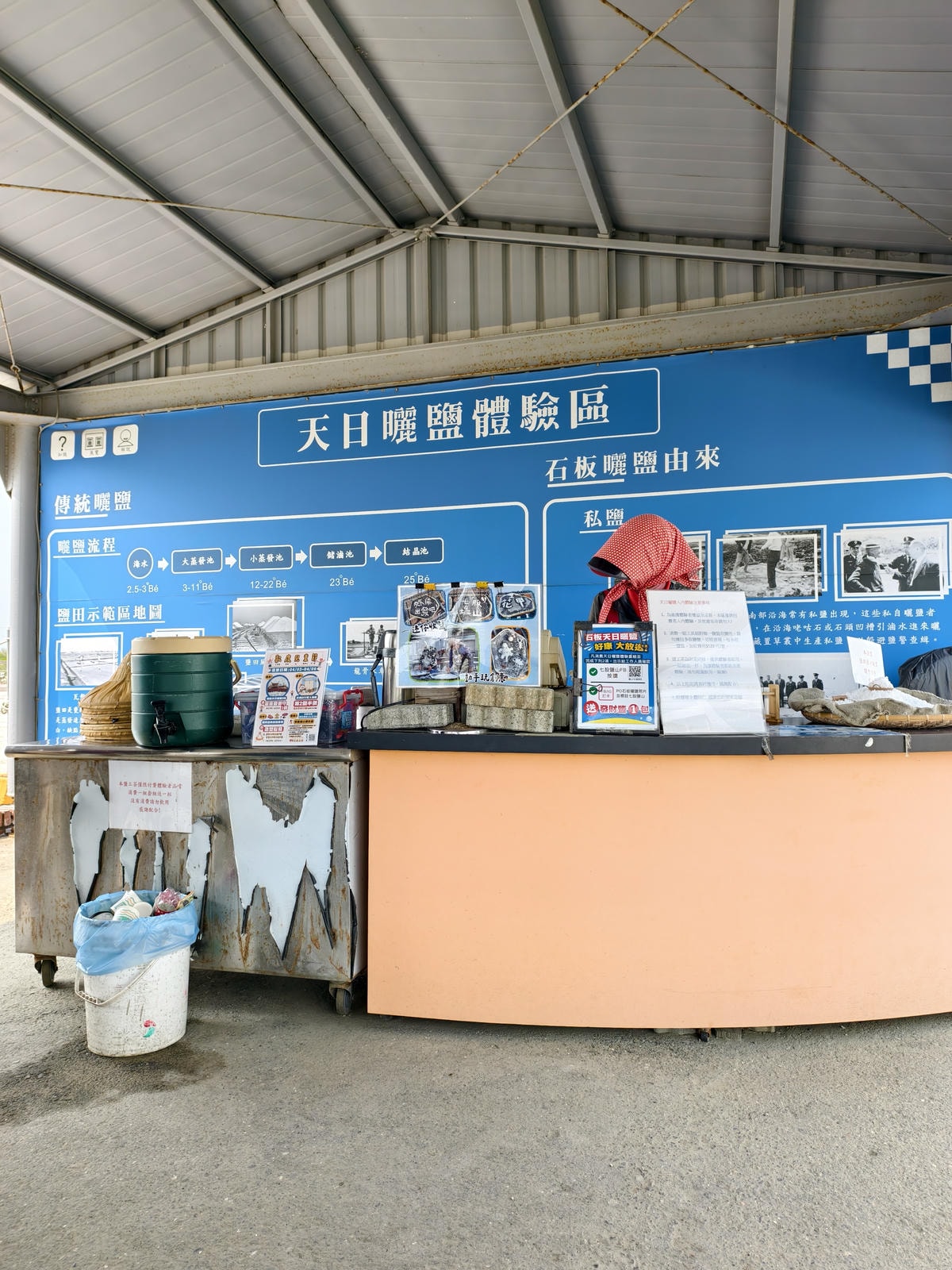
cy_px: 635
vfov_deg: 73.9
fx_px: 843
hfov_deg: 58.9
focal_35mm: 23
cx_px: 476
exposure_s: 1/536
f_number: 1.57
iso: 72
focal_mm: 6.54
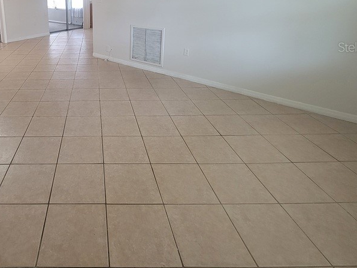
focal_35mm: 22
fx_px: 227
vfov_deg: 55.9
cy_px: 47
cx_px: 93
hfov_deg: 71.6
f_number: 2.2
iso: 200
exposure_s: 1/60
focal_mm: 2.2
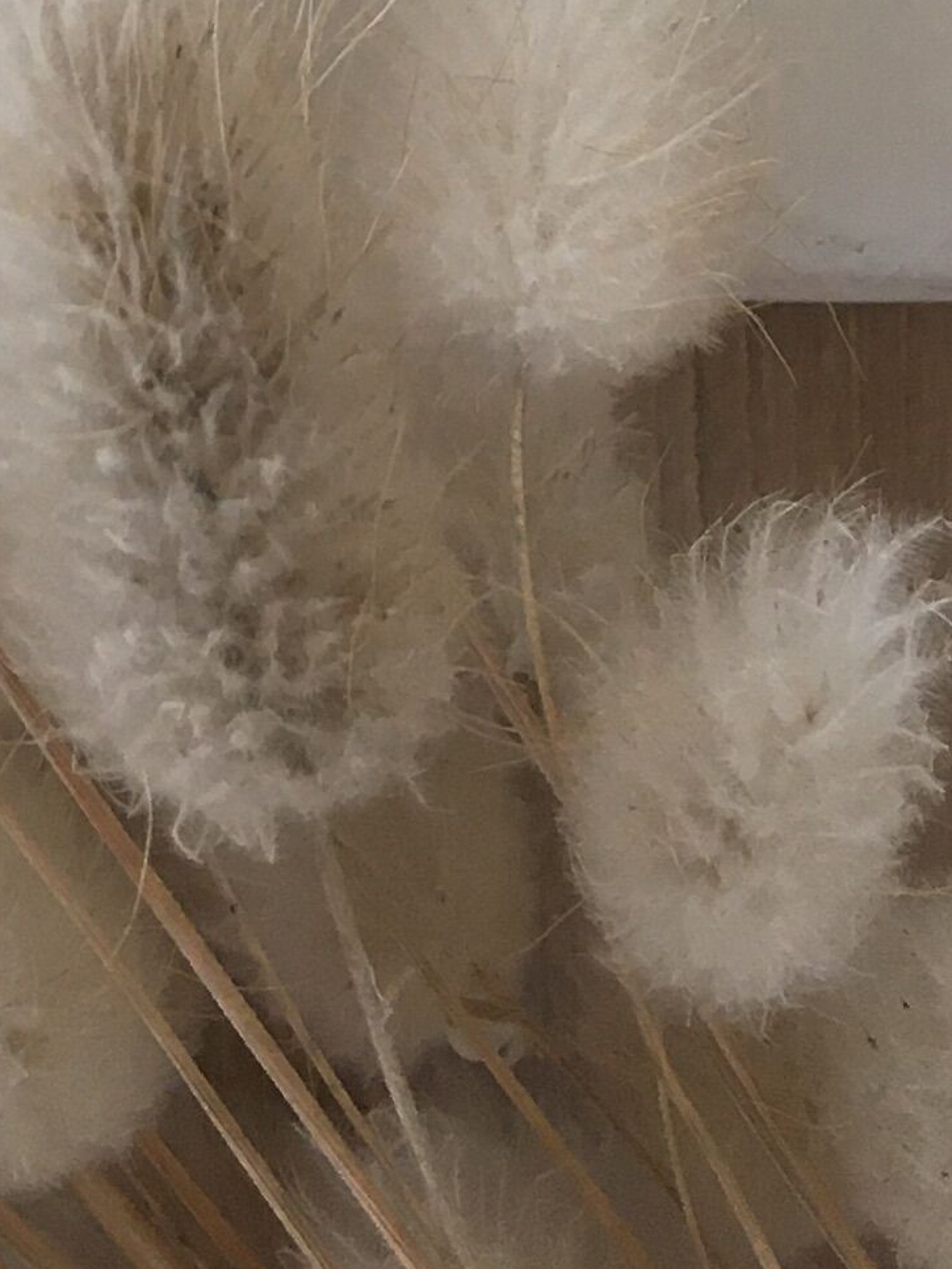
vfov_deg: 13.8
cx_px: 374
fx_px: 4435
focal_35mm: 121
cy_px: -1257
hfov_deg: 12.2
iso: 25
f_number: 2.2
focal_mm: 4.15
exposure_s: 1/33
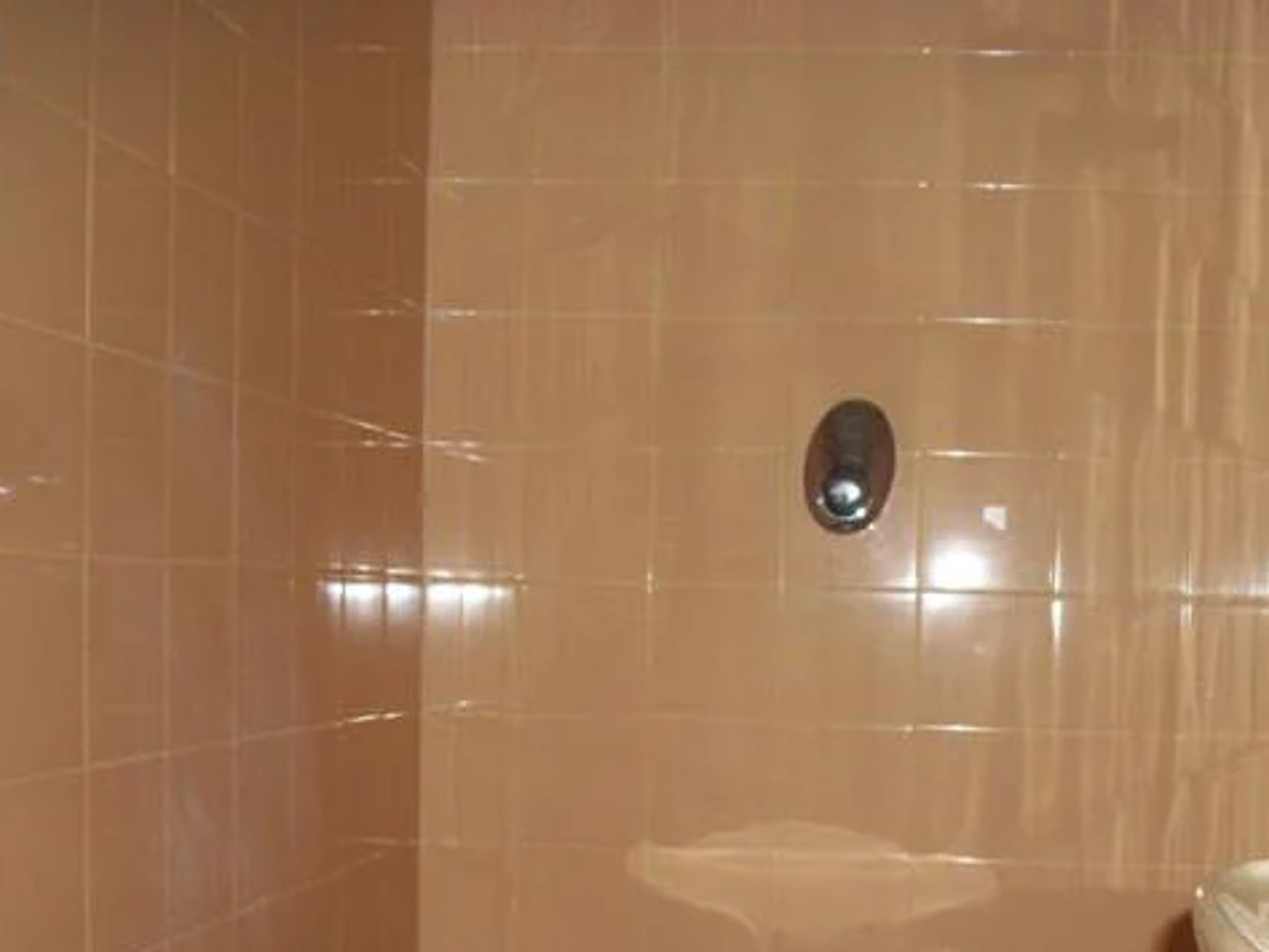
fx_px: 1981
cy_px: 797
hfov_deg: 35.2
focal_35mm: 54
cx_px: 851
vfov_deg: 26.4
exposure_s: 1/60
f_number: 2.9
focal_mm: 5.7
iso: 160
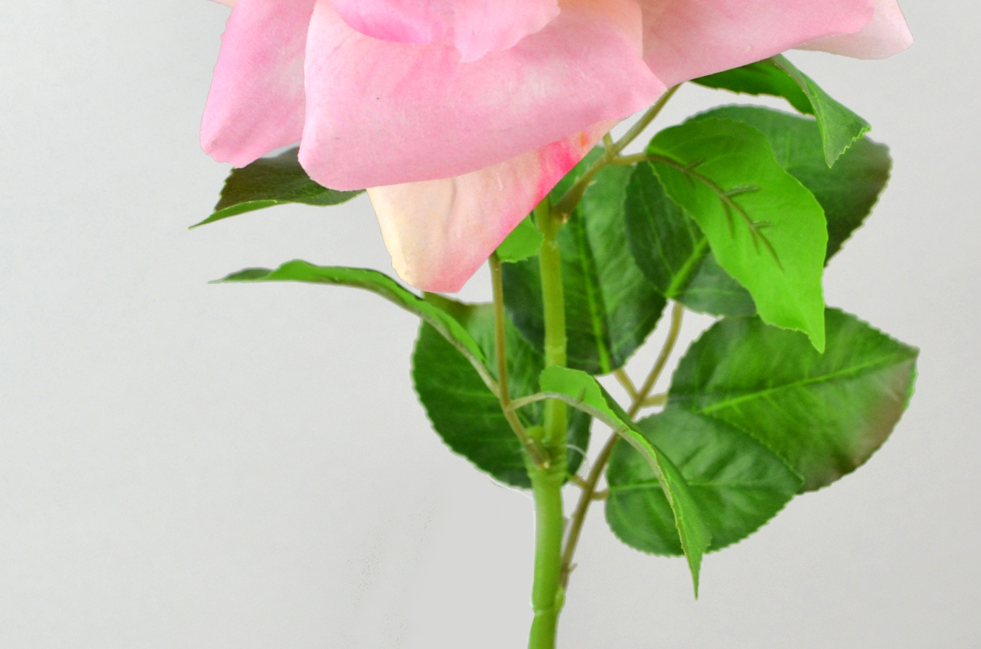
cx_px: 541
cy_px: 67
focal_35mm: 68
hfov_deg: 29.7
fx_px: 1849
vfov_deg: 19.6
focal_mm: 24
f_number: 5.6
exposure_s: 1/125
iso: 400
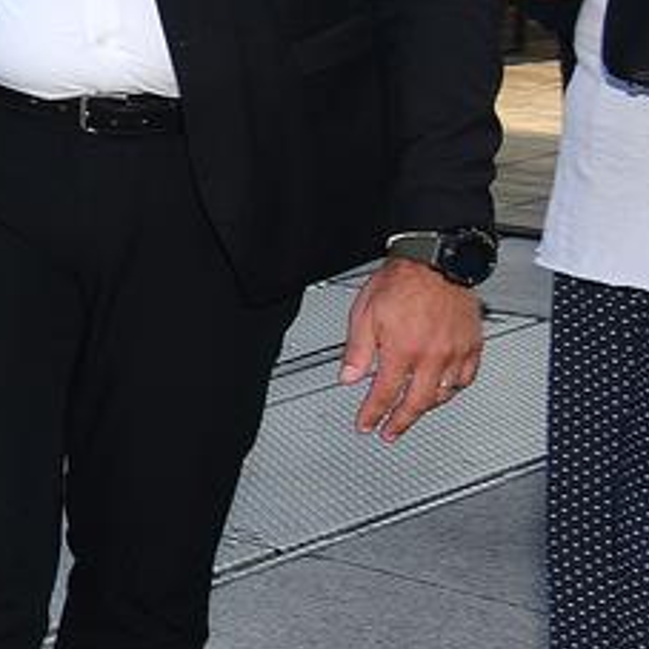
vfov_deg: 18.1
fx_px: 2036
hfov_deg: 11.1
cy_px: 217
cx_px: -1321
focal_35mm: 96
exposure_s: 1/200
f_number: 6.3
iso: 100
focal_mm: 16
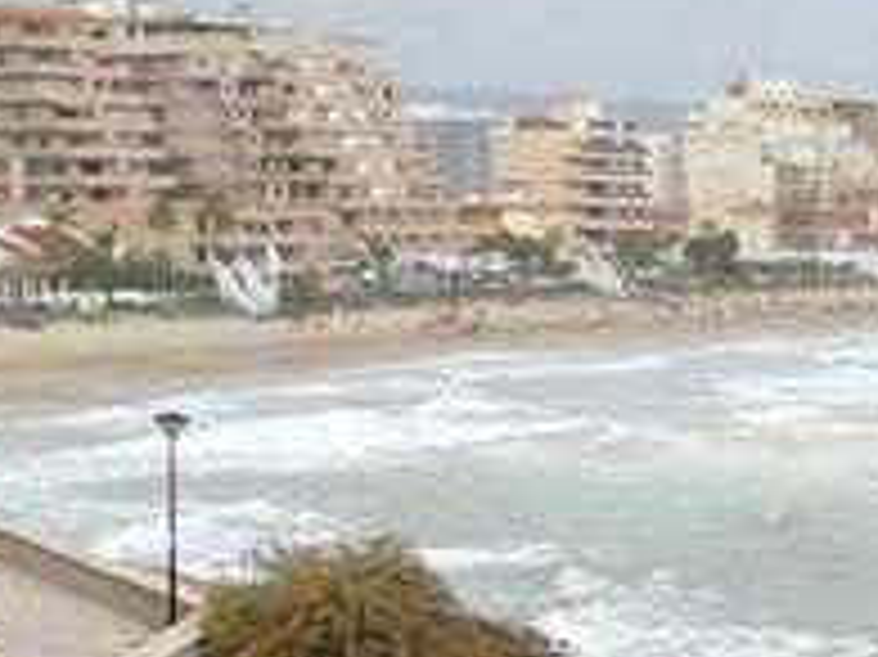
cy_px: 369
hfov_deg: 12.5
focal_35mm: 148
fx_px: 3752
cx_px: 1409
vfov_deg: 10.0
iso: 100
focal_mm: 7.6
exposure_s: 1/500
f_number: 4.1
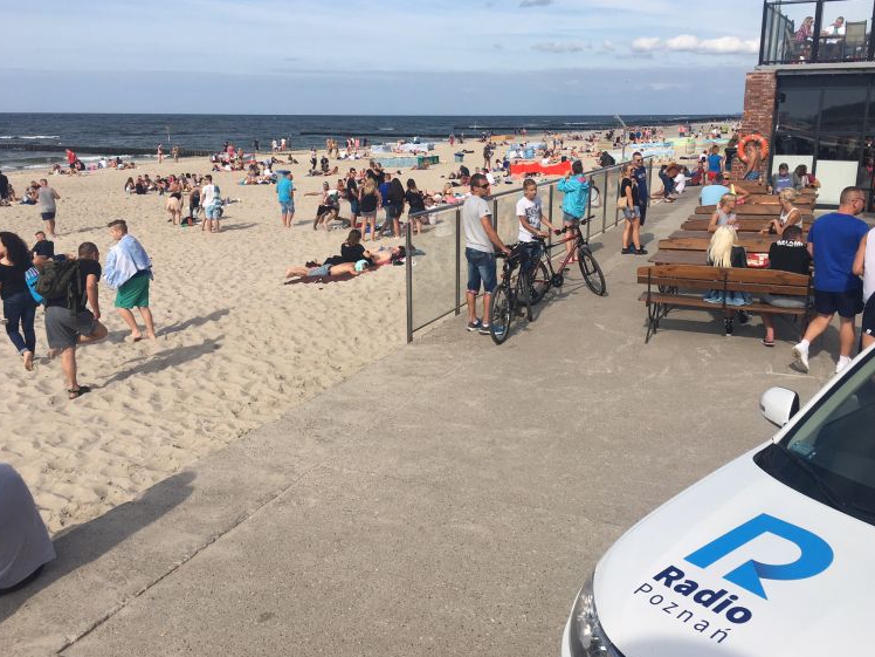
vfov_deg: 45.4
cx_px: 454
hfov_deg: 58.3
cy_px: 313
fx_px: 784
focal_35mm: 31
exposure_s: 1/2481
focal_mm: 4.15
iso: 25
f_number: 2.2
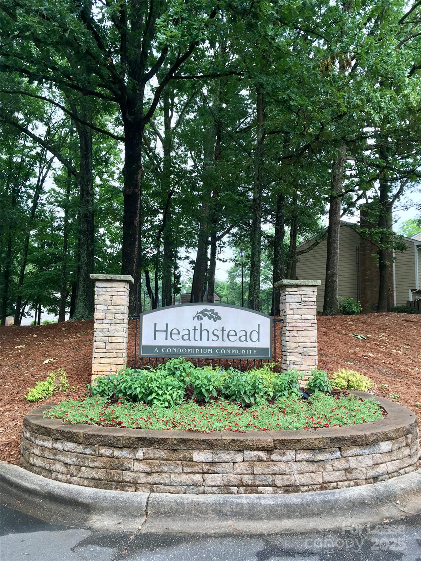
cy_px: 280
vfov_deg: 61.7
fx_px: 470
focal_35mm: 29
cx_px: 210
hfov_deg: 48.2
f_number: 2.2
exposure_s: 1/120
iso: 25
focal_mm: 4.15
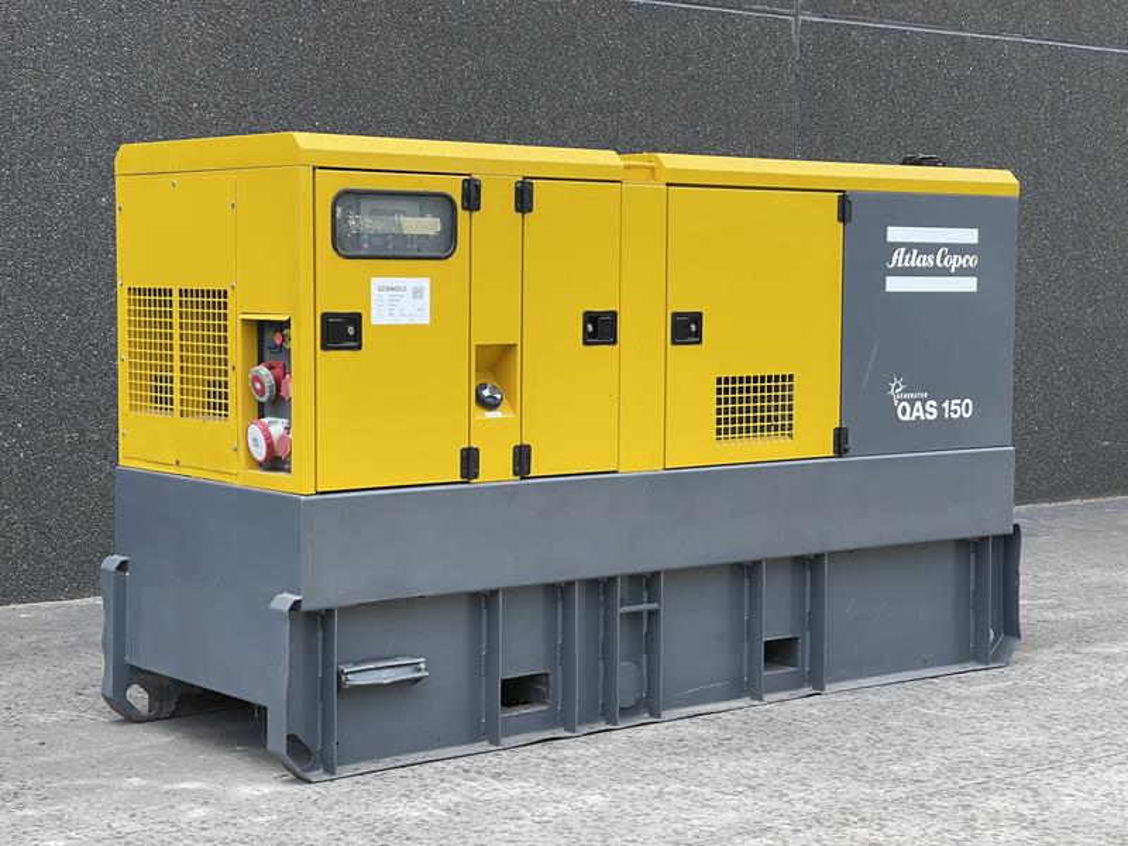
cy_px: 423
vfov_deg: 22.9
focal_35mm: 64
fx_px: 2086
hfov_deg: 30.3
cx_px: 564
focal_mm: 7.5
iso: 20
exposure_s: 1/236
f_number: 2.2
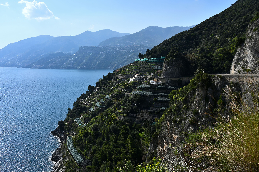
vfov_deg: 37.8
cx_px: 130
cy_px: 86
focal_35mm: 35
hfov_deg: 54.5
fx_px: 252
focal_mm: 35
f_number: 11
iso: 100
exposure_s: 1/250
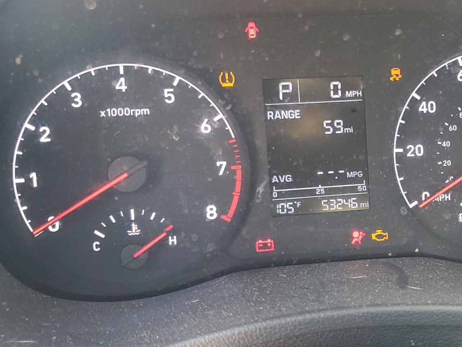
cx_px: 326
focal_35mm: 43
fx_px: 574
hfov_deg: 42.9
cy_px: 204
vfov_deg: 33.5
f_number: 1.5
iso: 109
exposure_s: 1/60.2
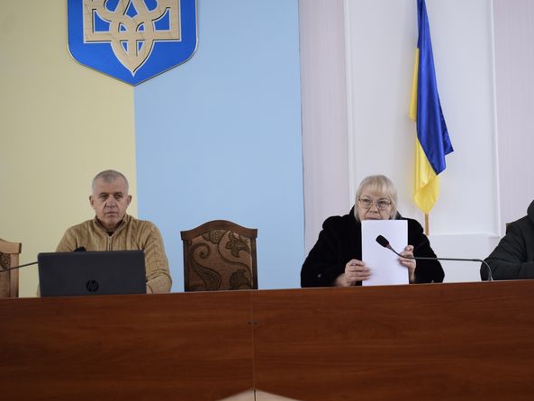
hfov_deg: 41.4
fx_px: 704
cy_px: 188
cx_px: 310
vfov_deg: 31.8
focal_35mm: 46
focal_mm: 25
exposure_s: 1/100
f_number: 5
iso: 400
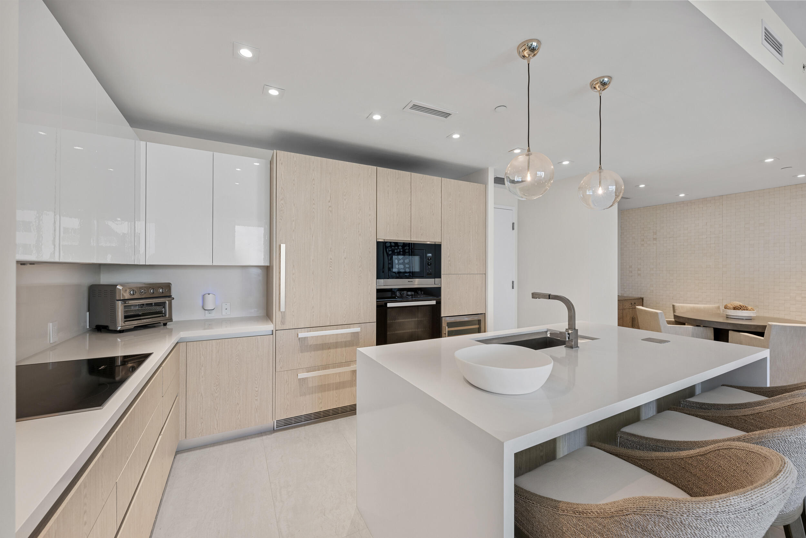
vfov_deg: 81.2
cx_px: 403
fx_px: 313
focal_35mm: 14
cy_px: 269
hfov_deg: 104.3
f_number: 8
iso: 125
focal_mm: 14
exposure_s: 1/2.5
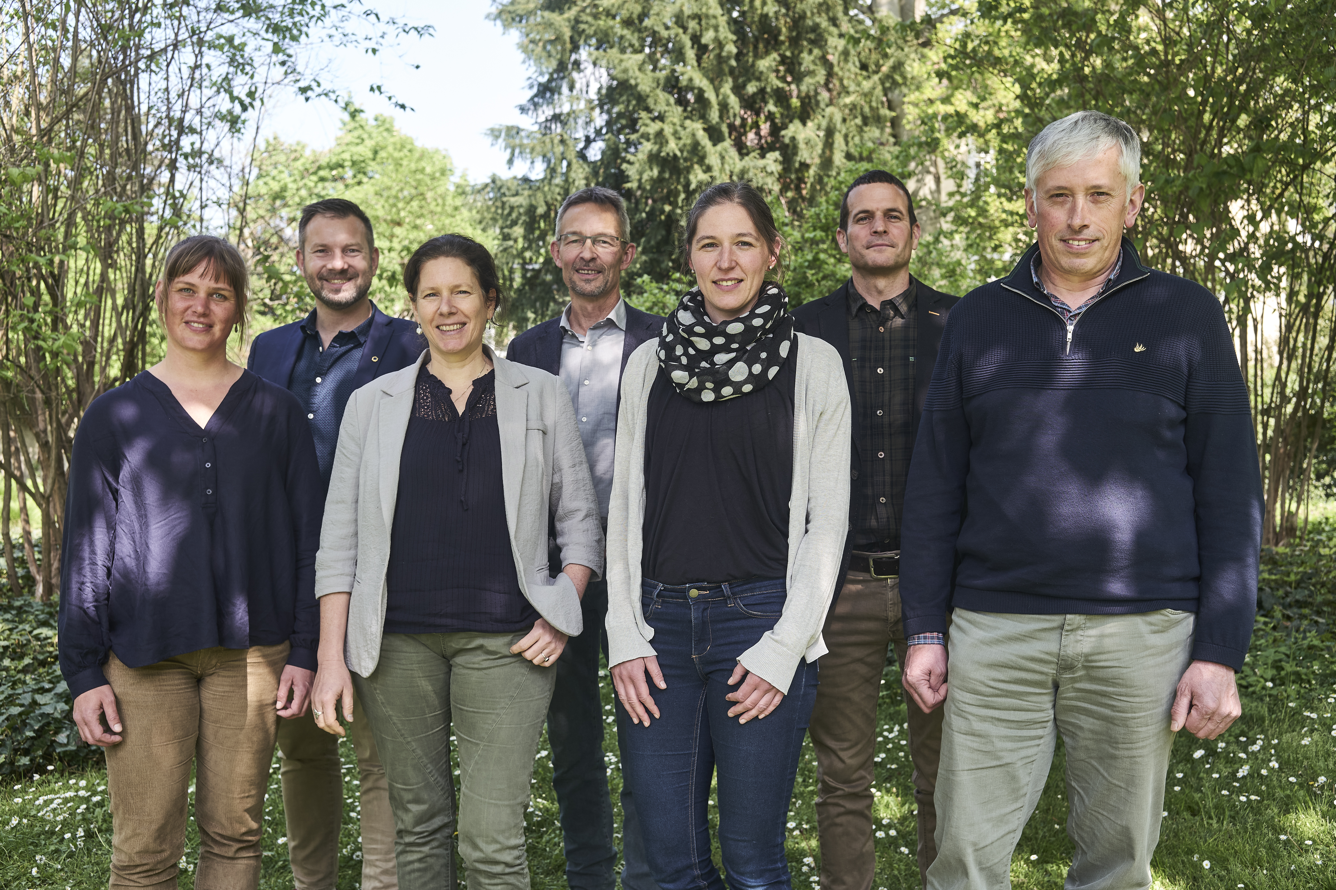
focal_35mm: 35
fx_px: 1299
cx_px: 668
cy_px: 445
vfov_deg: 37.9
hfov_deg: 54.4
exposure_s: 1/160
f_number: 5.6
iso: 160
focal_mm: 35
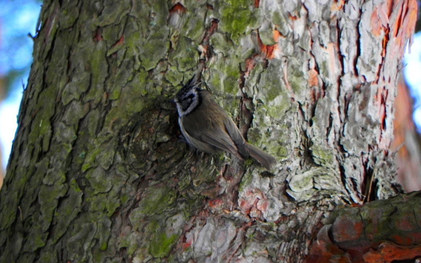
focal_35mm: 721
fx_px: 8272
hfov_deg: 2.9
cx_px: 210
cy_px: 139
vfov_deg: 1.8
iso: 160
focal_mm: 120
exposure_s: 1/66
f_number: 5
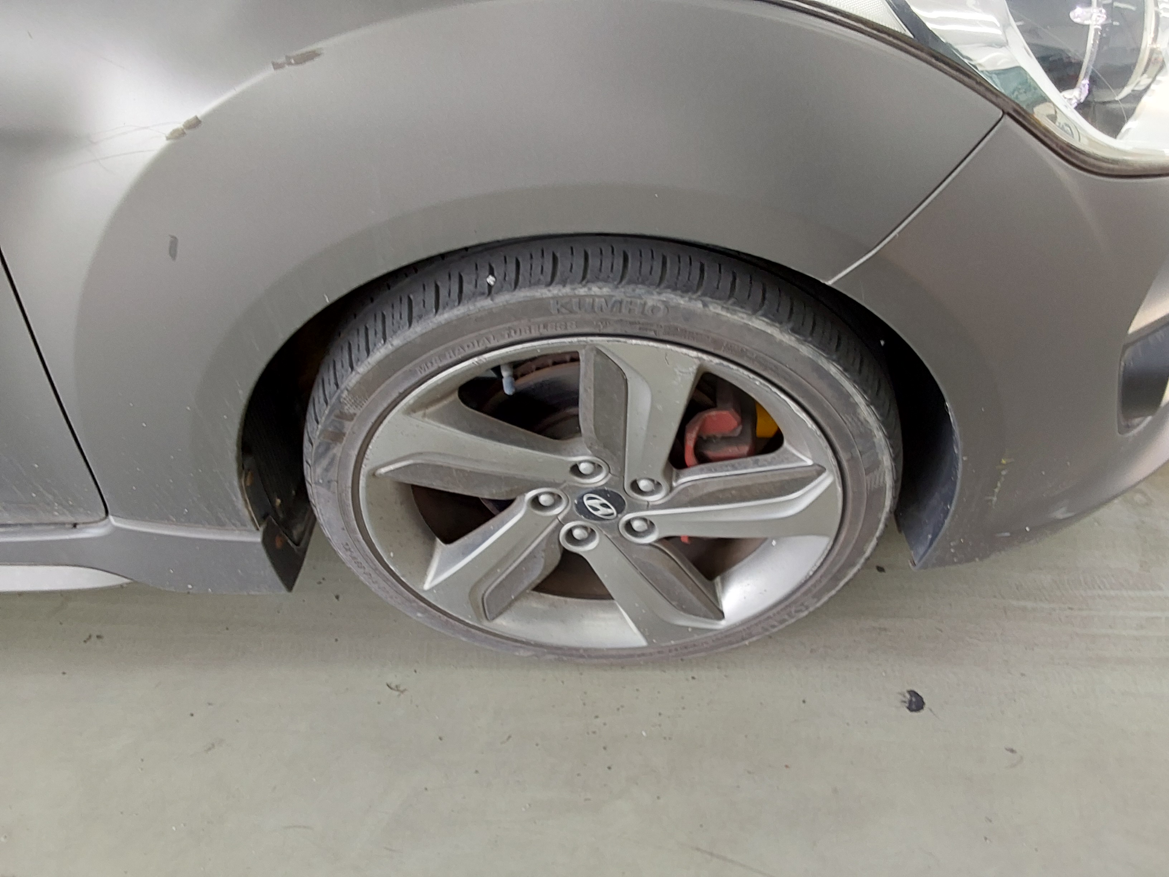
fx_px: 946
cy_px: 438
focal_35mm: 28
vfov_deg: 49.7
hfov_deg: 63.4
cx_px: 584
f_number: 1.9
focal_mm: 2.91
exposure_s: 1/60
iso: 80
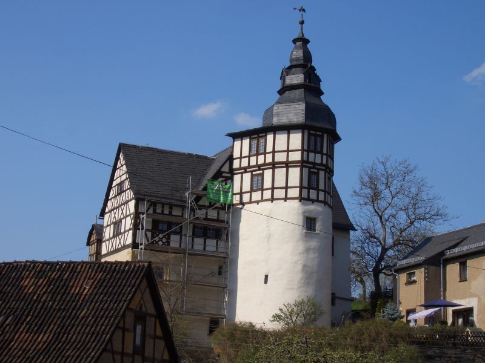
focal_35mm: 62
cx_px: 242
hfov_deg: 31.2
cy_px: 182
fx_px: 869
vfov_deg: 23.7
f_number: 5.6
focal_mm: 10.2
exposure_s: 1/400
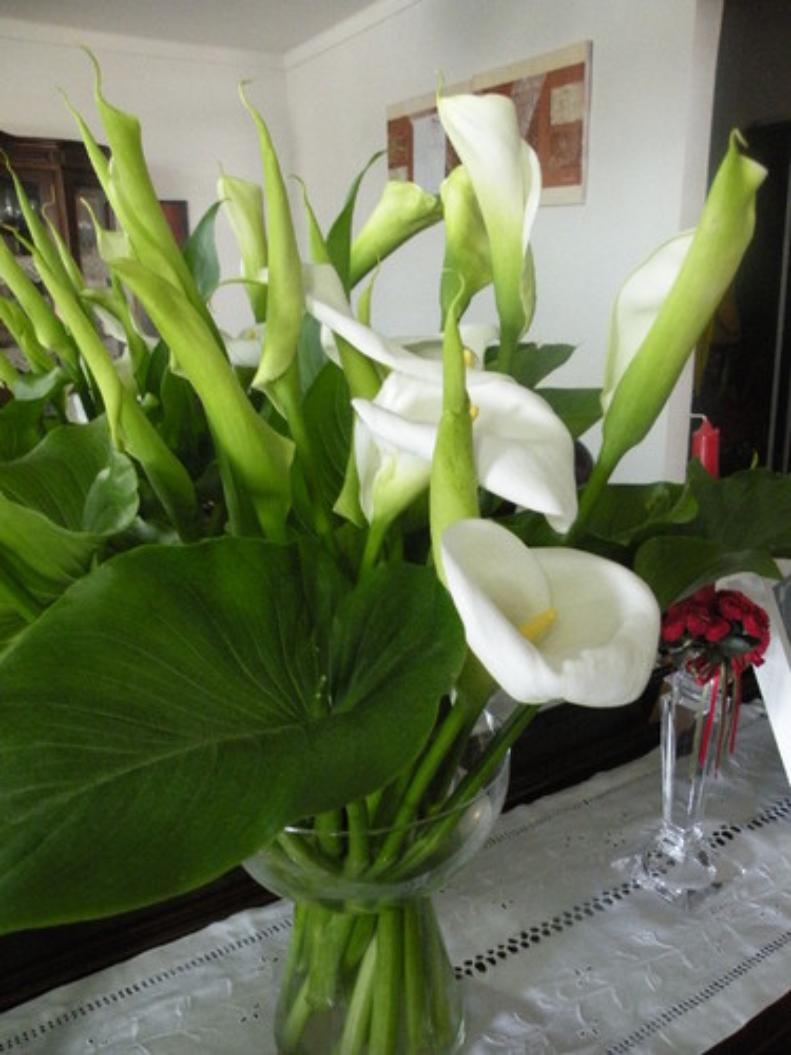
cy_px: 528
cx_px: 396
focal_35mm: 27
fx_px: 823
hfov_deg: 51.4
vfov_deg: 65.3
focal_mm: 4.7
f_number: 2.8
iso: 400
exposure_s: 1/25.2
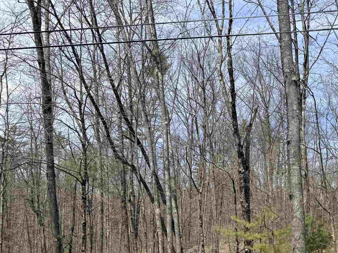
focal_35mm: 51
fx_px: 498
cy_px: 172
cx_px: 351
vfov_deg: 28.3
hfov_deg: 33.7
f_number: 1.78
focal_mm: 6.76
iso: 80
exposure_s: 1/3759
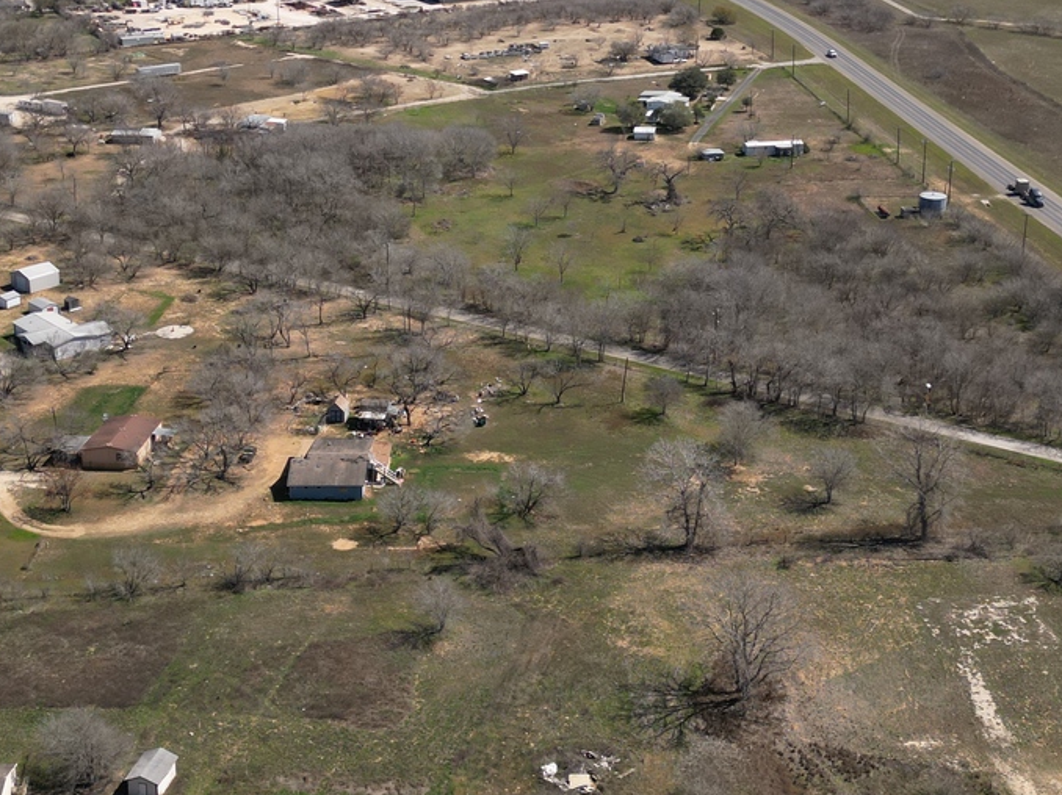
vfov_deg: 28.2
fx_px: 1564
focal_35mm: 51
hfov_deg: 37.5
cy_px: 219
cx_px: 531
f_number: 1.7
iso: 110
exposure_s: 1/3000
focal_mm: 6.72
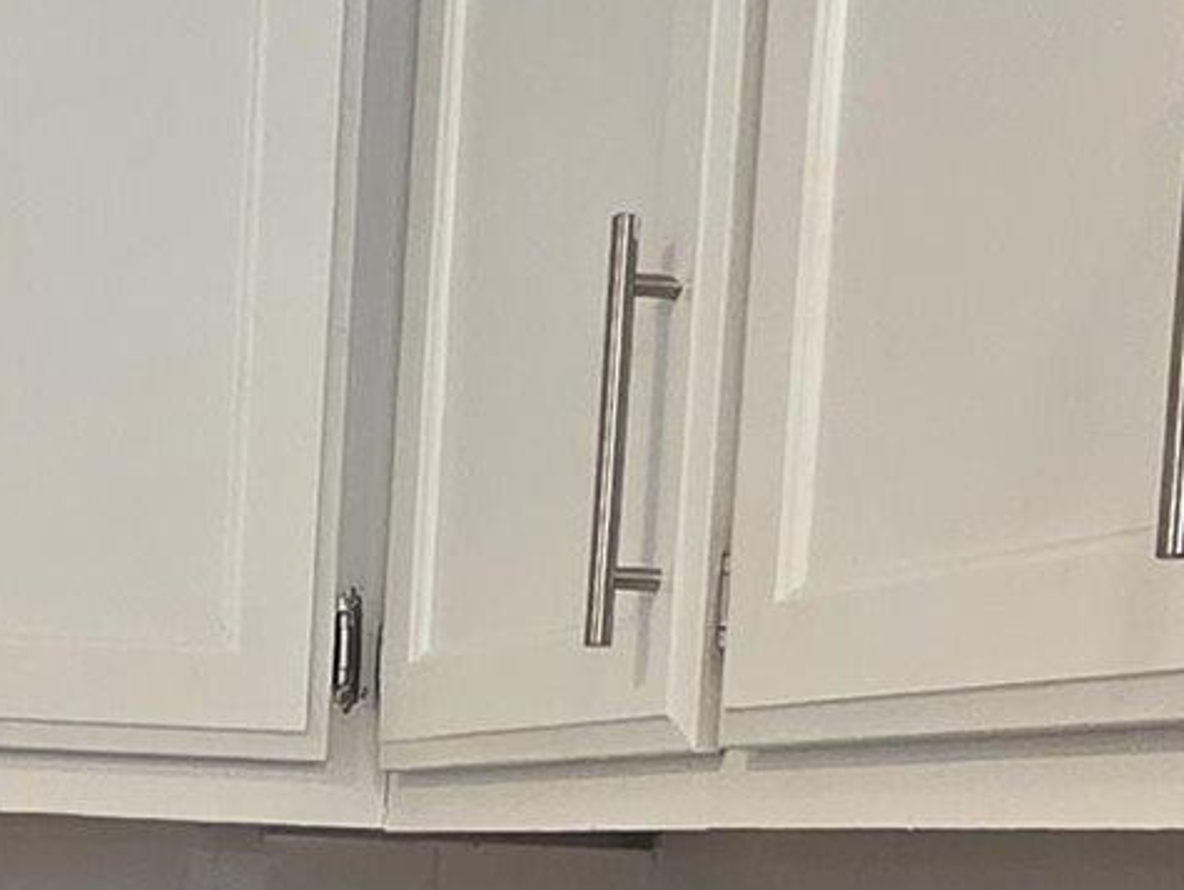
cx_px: -192
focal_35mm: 84
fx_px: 2875
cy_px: 1174
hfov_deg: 21.8
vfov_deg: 16.6
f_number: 1.9
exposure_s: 1/120
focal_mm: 2.2
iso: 250
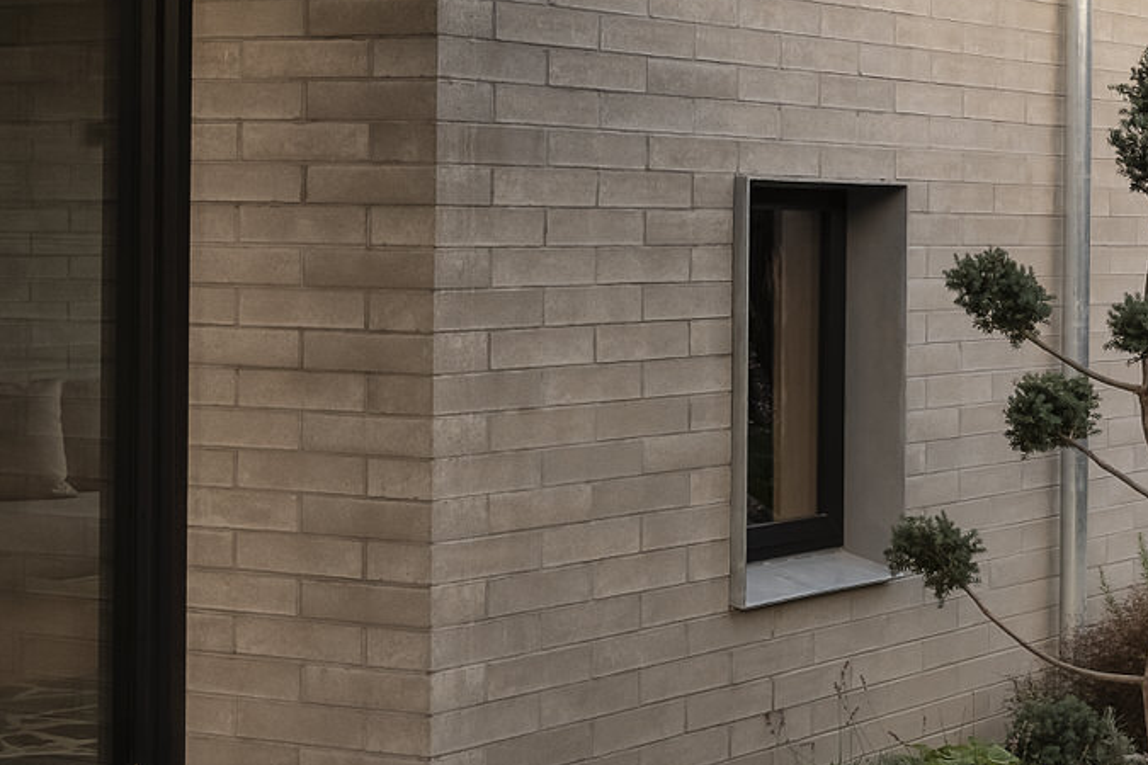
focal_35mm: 85
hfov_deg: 22.7
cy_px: 249
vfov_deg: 16.0
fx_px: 2710
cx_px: 1222
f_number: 14
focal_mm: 36.2
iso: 400
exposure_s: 2.5
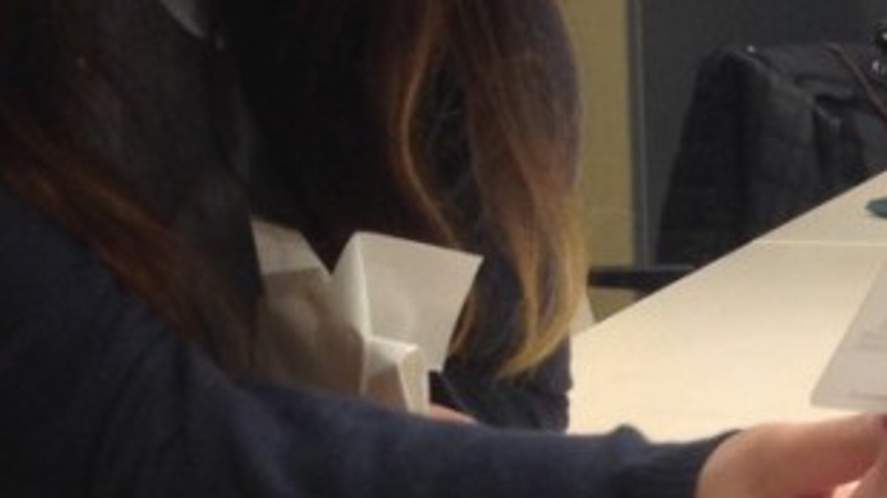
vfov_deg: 7.9
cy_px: 708
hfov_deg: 13.6
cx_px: 1239
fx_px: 3550
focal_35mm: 151
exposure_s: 1/20
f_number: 2.4
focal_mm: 4.12
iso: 50
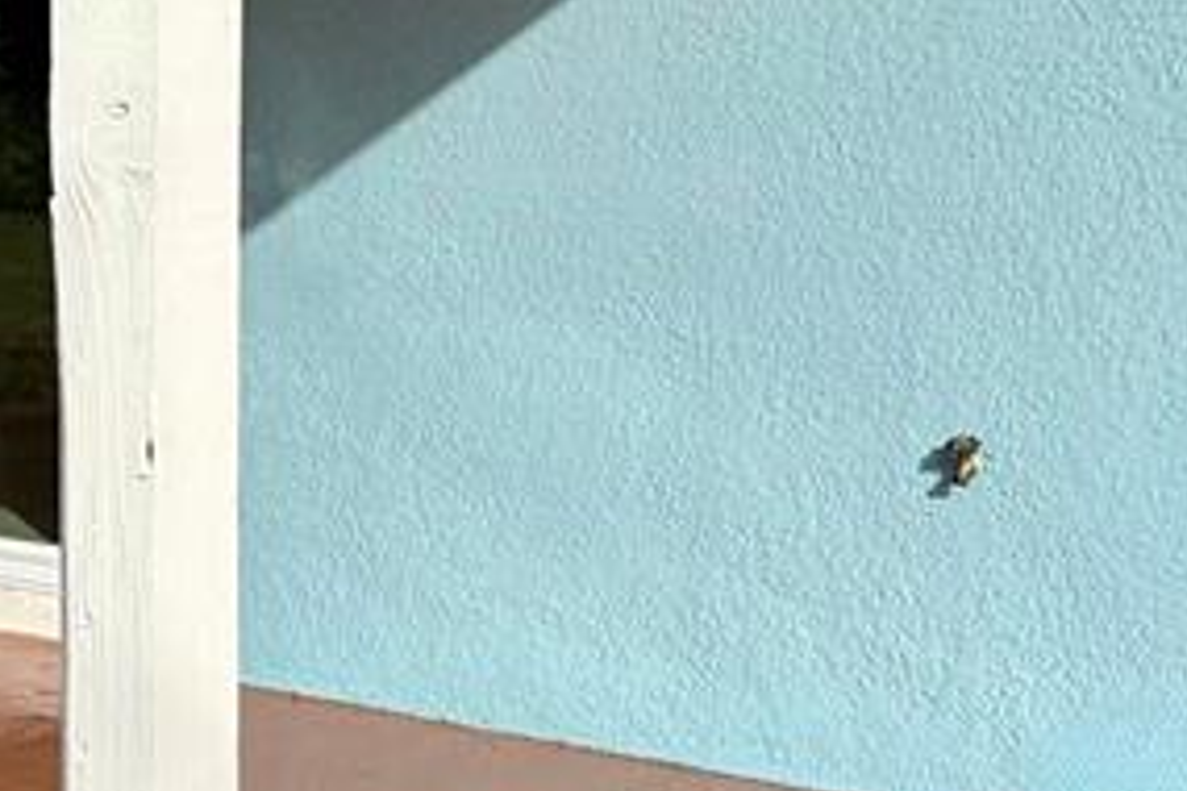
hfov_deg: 19.8
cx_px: -242
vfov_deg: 14.1
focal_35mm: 97
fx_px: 3198
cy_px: 258
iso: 50
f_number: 1.6
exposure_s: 1/3831
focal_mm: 5.96
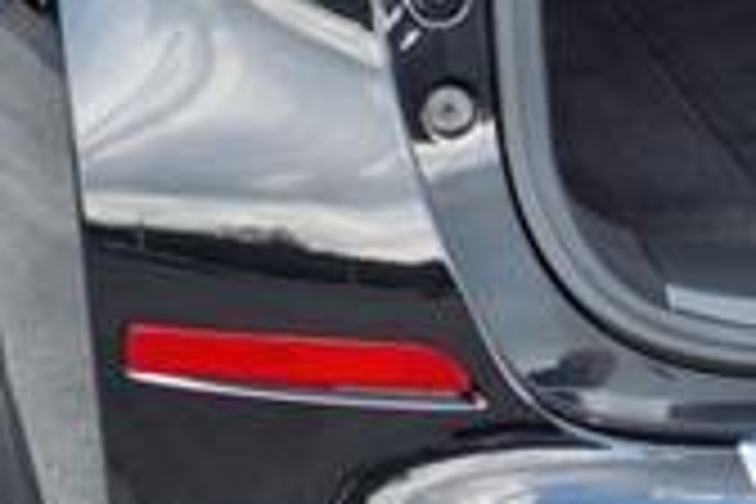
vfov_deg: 12.6
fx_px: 2247
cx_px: 1008
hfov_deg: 17.8
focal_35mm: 107
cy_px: -4
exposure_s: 1/323
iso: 40
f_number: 1.9
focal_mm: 3.58
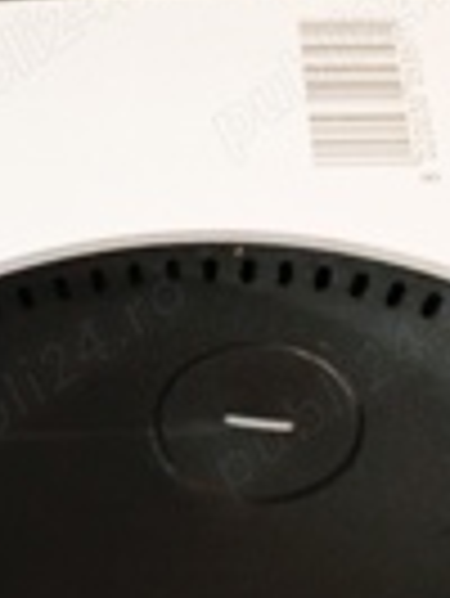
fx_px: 1350
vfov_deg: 22.2
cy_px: 800
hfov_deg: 18.9
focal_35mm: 78
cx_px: 198
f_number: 1.9
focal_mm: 4.95
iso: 4598
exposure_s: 1/14.3
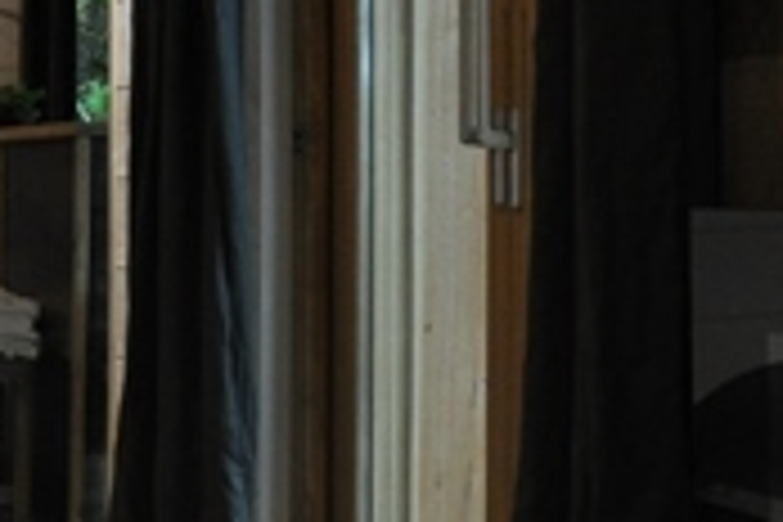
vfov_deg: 11.0
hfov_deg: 15.2
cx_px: -428
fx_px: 2697
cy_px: 133
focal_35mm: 124
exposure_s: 1/30
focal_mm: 18
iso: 800
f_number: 3.5
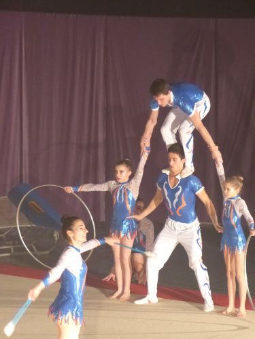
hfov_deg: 5.0
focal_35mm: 297
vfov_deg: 6.7
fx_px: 2917
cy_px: 170
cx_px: 128
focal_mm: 53.4
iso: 800
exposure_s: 1/100
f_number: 2.8
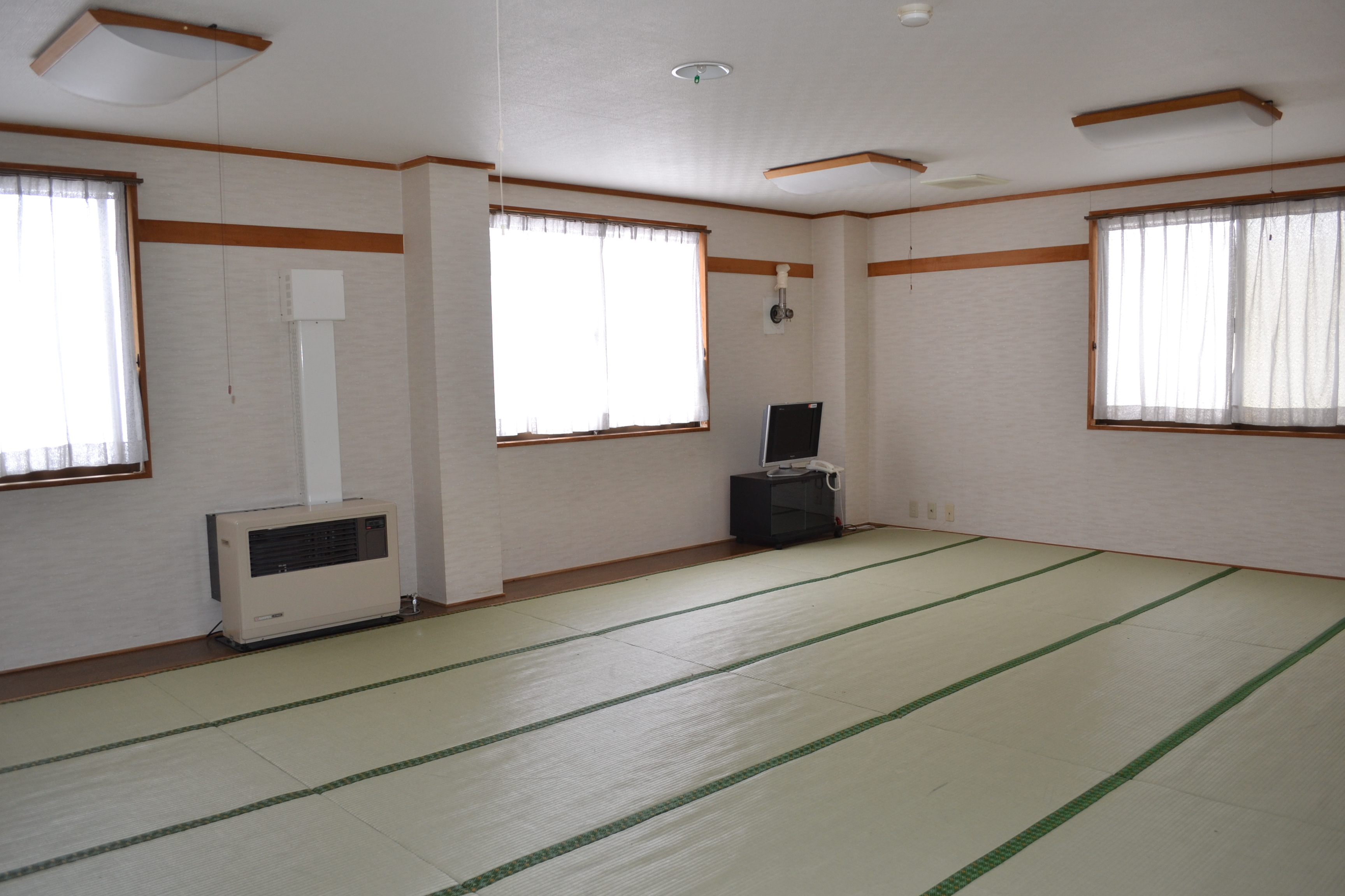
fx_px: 1009
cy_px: 448
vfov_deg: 47.9
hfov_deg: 67.4
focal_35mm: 27
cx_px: 672
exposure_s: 1/80
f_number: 4
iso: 400
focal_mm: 18
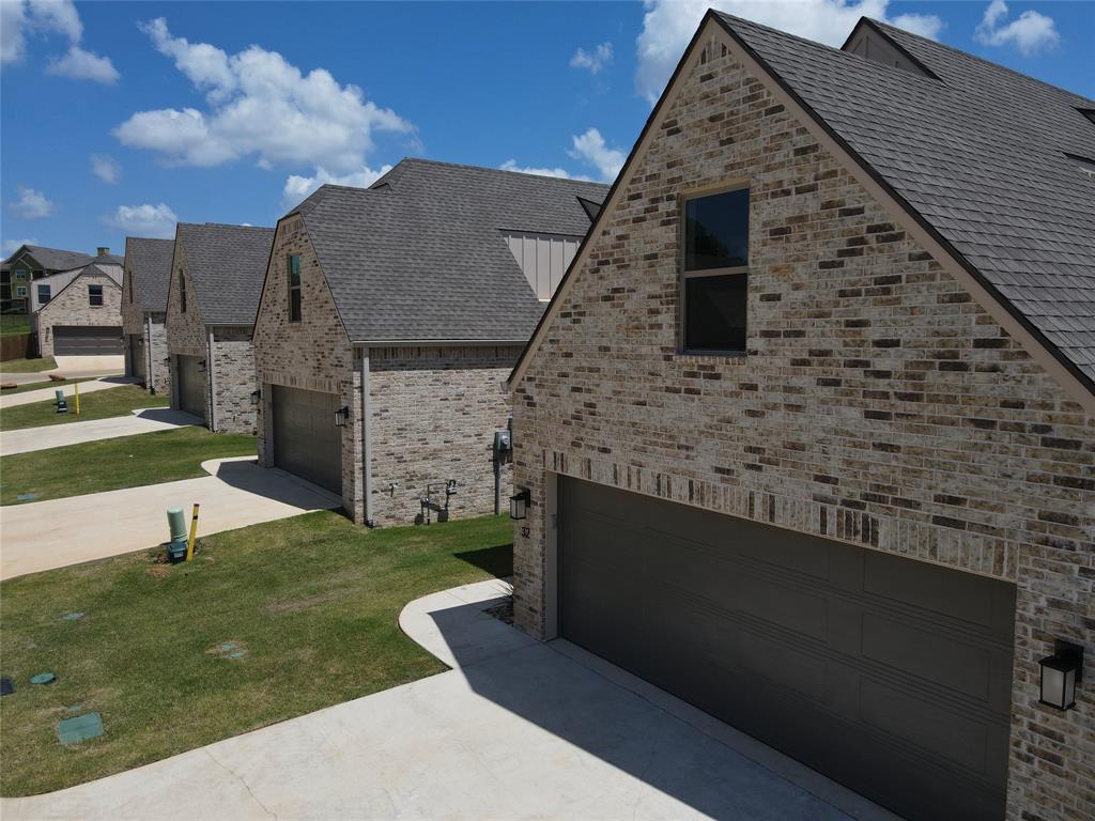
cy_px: 410
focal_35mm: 24
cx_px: 548
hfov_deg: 71.6
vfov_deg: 56.8
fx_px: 759
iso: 100
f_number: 2.8
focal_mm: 4.5
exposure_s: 1/1250
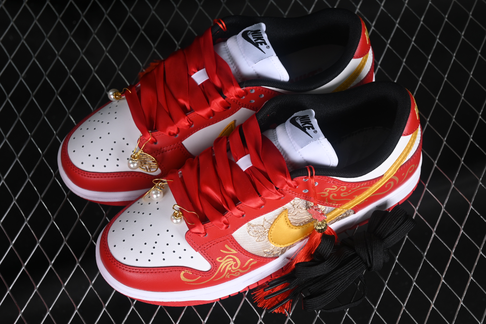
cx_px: 243
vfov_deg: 18.2
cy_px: 162
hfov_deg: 27.0
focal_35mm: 75
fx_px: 1012
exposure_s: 1/80
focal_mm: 50
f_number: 7.1
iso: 160
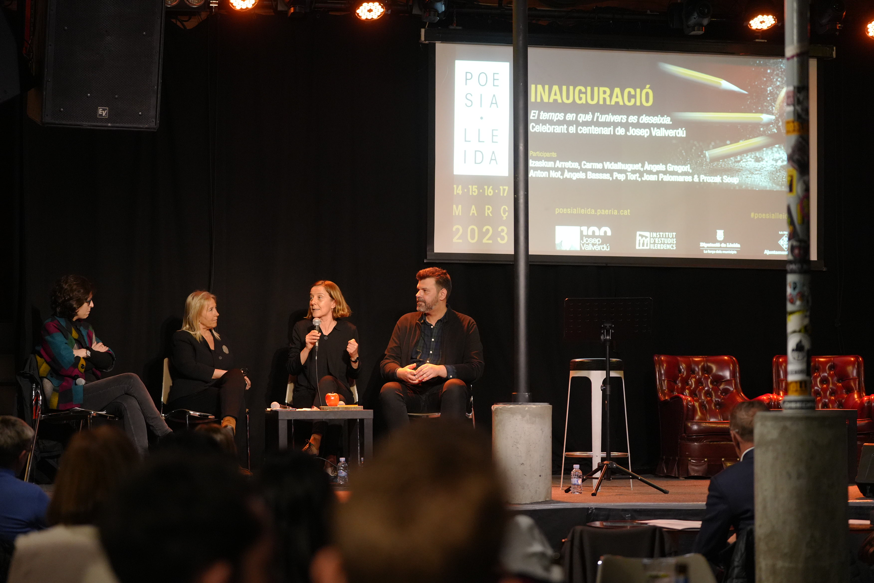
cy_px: 292
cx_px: 437
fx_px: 2063
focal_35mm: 85
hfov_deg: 23.9
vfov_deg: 16.1
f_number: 2.8
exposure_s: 1/100
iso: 4000
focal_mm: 85
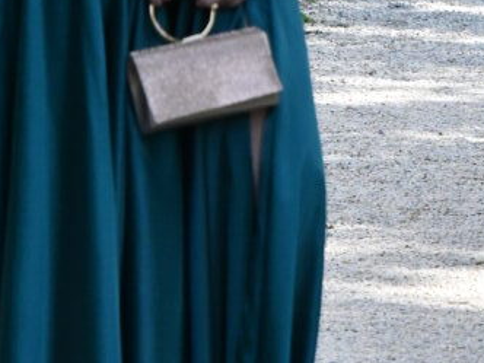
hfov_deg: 2.6
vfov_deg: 2.0
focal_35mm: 757
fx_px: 10584
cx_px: 136
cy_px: -90
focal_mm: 170
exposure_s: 1/1250
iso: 3200
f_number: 9
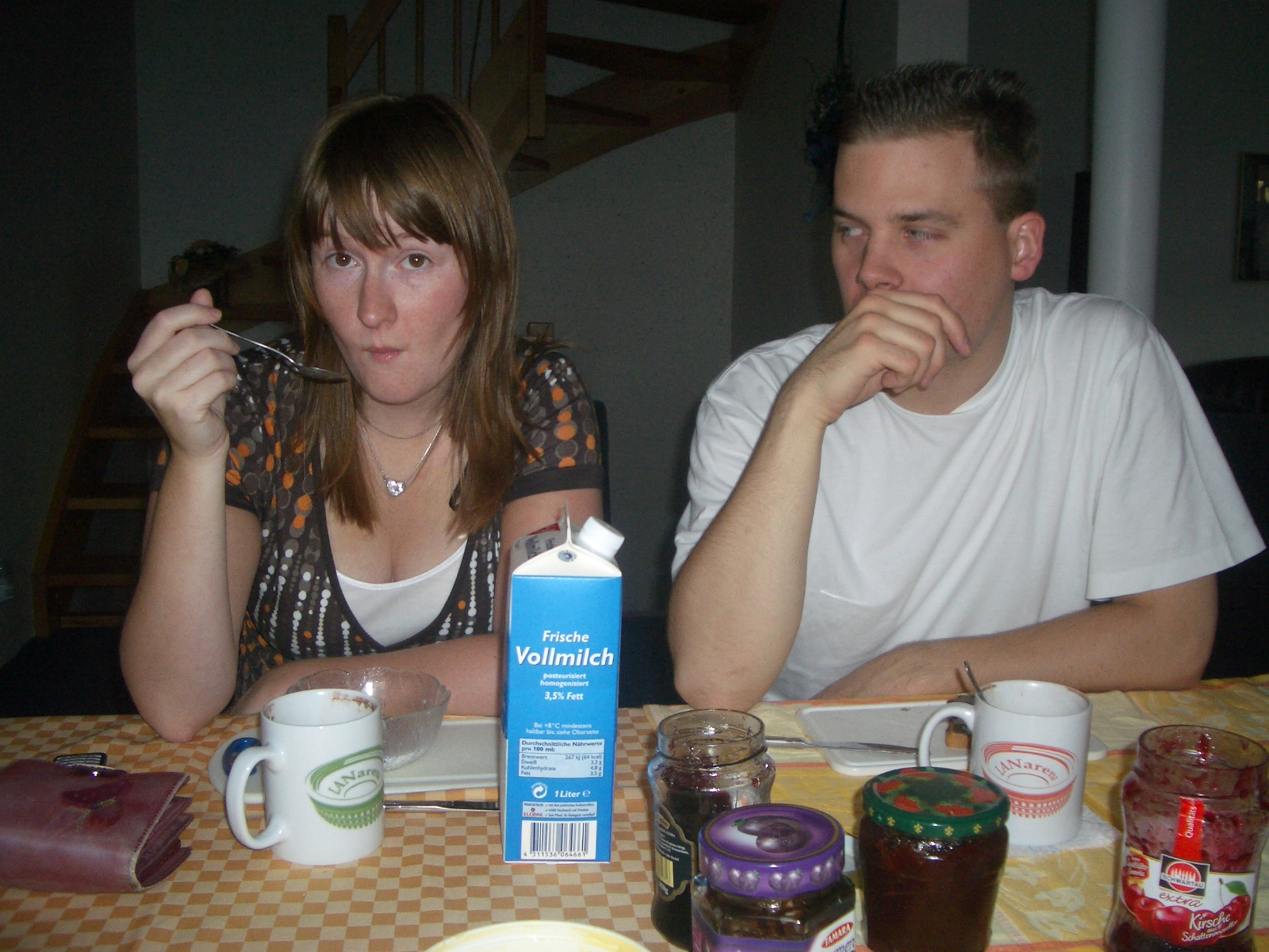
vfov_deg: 40.7
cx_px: 634
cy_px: 476
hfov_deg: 52.6
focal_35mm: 35
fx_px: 1283
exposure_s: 1/60
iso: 100
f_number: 2.6
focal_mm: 5.8
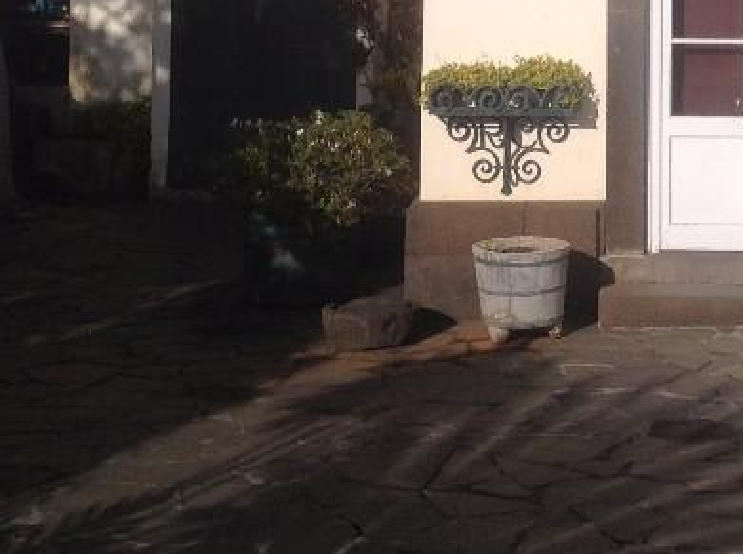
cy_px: -130
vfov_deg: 15.4
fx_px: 1971
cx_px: 625
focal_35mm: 92
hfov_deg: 21.0
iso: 64
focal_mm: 4.28
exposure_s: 1/5051
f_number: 2.4
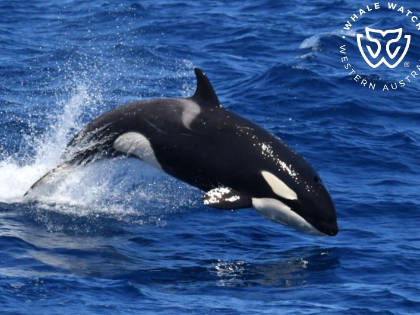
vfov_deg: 3.3
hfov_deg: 4.3
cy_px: 158
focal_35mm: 457
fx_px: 5544
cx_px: 193
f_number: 6
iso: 1100
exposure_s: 1/8000
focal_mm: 420
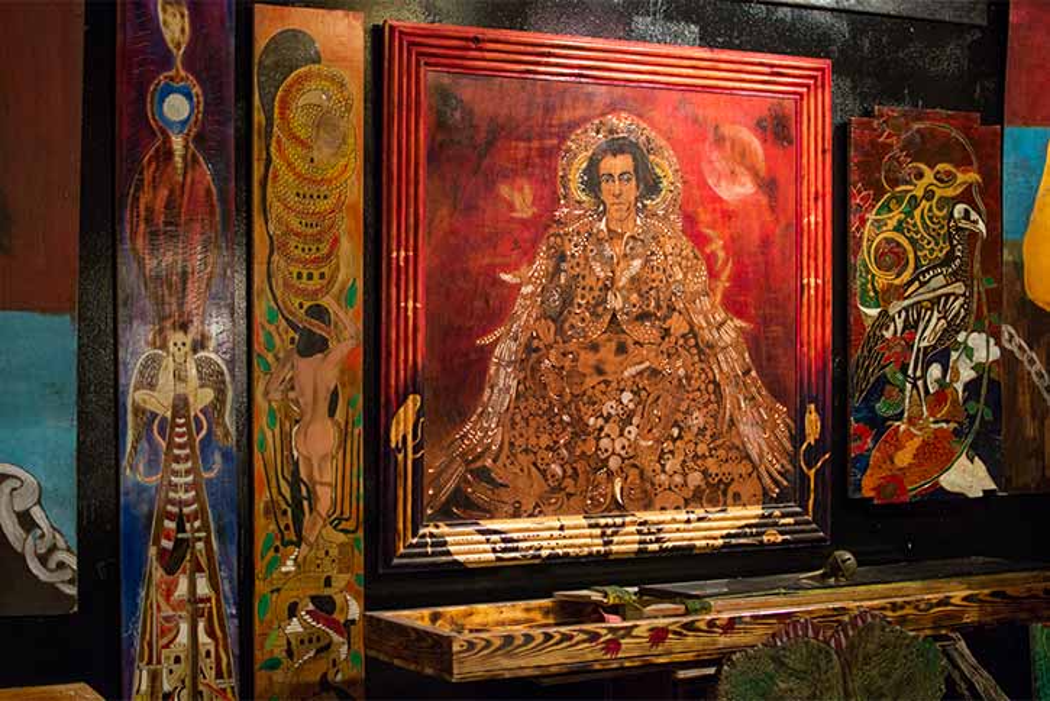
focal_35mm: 52
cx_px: 525
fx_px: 1532
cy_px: 350
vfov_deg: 25.8
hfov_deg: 37.8
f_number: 2
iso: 800
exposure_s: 1/125
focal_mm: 35
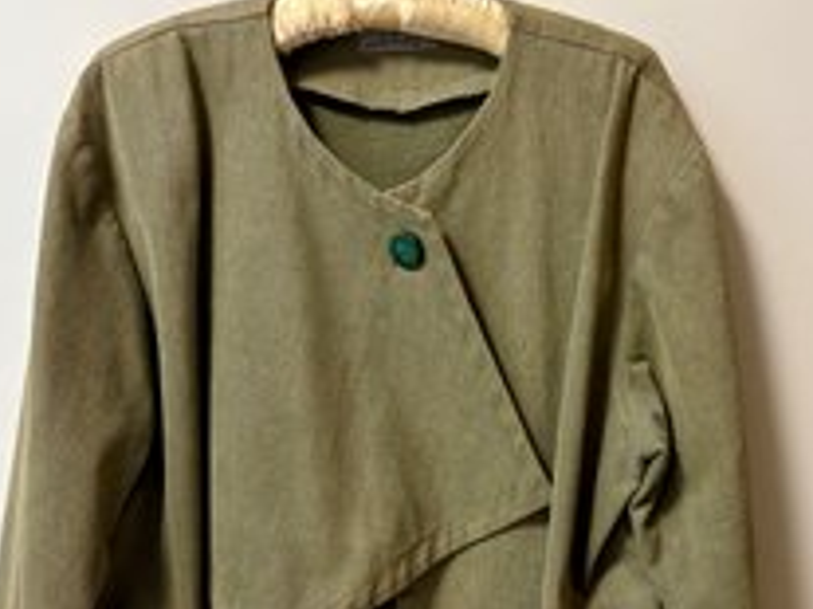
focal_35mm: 43
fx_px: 1009
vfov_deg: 33.1
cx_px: 509
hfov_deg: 43.5
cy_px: 430
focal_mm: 5.96
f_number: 1.6
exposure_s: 1/60
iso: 200
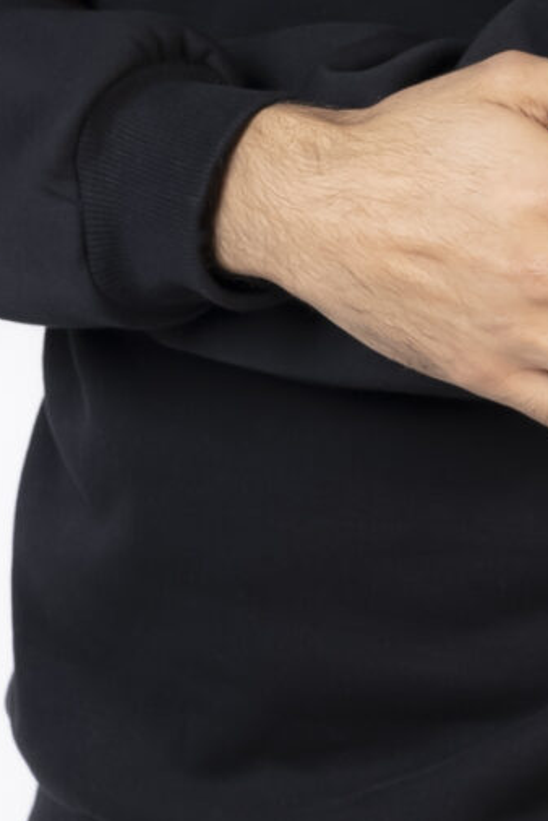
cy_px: -234
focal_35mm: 177
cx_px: 415
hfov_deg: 7.8
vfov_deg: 11.3
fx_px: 4036
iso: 200
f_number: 8
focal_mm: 35
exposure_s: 1/125
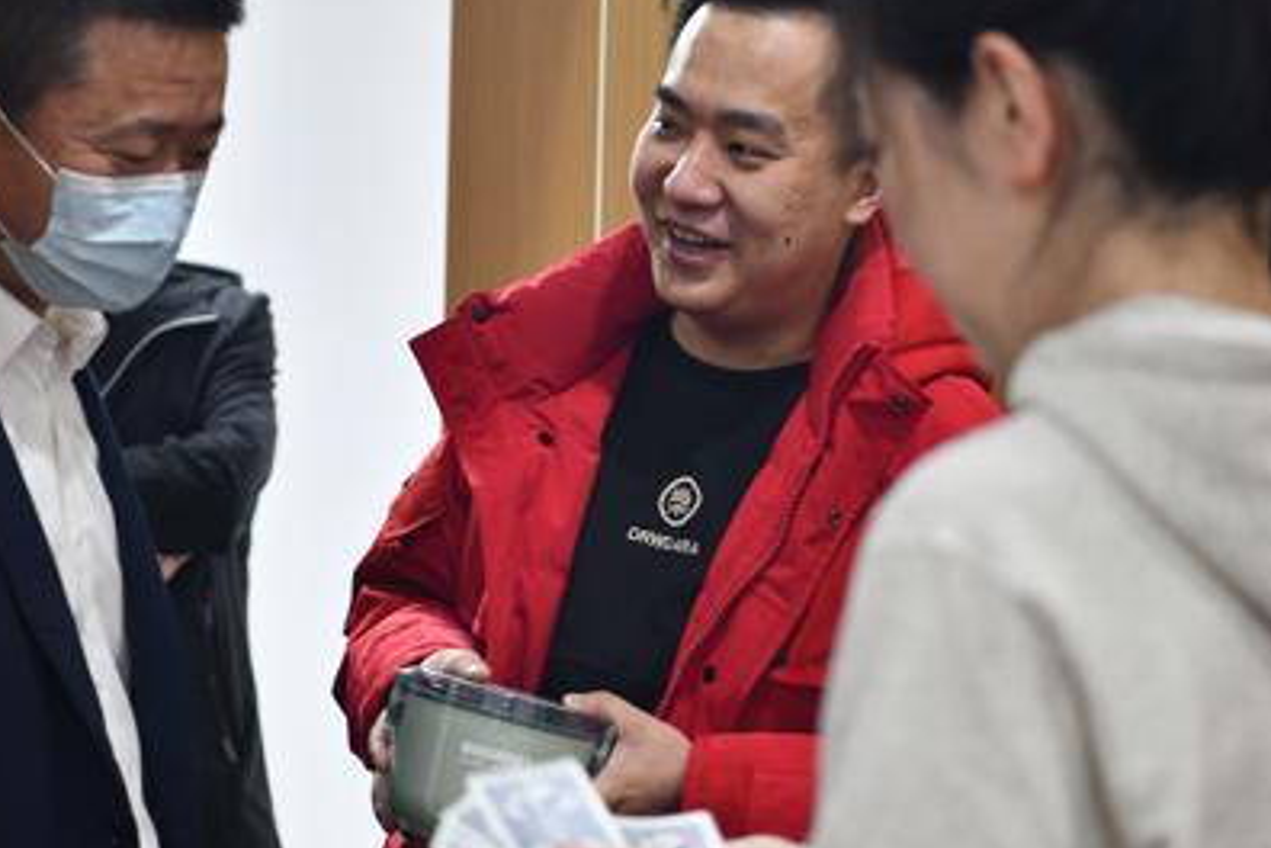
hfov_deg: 19.3
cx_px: 562
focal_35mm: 106
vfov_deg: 12.9
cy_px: 520
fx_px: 3742
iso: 800
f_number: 3.2
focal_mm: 70
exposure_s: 1/80
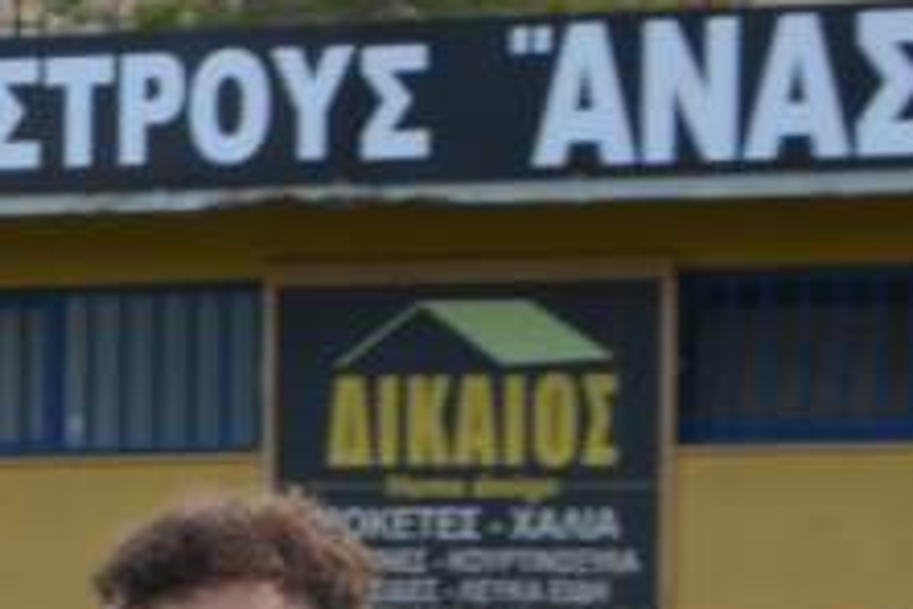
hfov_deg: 6.2
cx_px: -1715
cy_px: 654
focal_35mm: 307
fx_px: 7785
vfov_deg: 4.5
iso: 200
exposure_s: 1/200
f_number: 7.1
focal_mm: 28
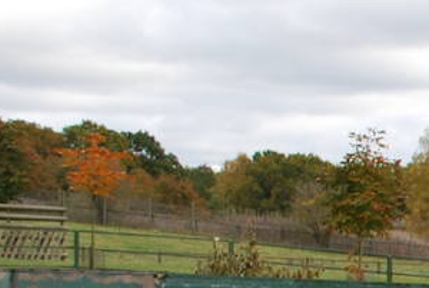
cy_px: 518
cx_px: 978
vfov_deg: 8.3
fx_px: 1909
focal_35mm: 160
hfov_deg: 11.1
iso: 125
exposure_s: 1/125
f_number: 5.6
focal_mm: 20
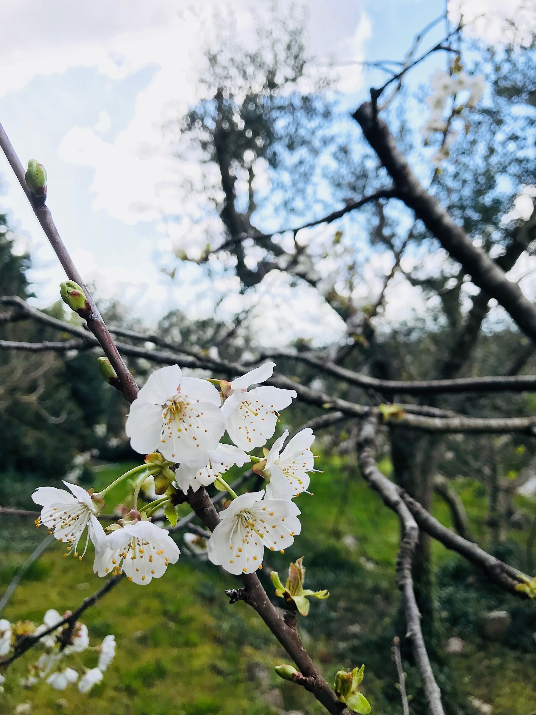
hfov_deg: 49.7
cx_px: 268
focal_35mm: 28
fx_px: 578
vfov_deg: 63.4
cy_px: 358
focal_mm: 3.99
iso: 20
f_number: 1.8
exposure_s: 1/887
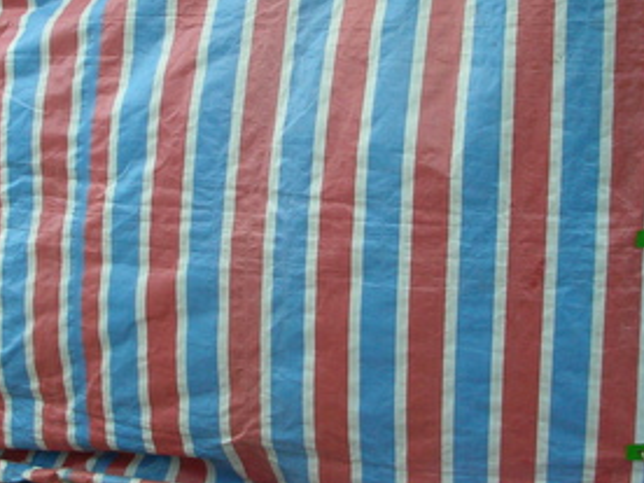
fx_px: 1414
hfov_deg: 25.6
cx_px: 292
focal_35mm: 76
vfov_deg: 19.3
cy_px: 147
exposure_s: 1/119
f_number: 3
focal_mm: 5.8
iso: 50
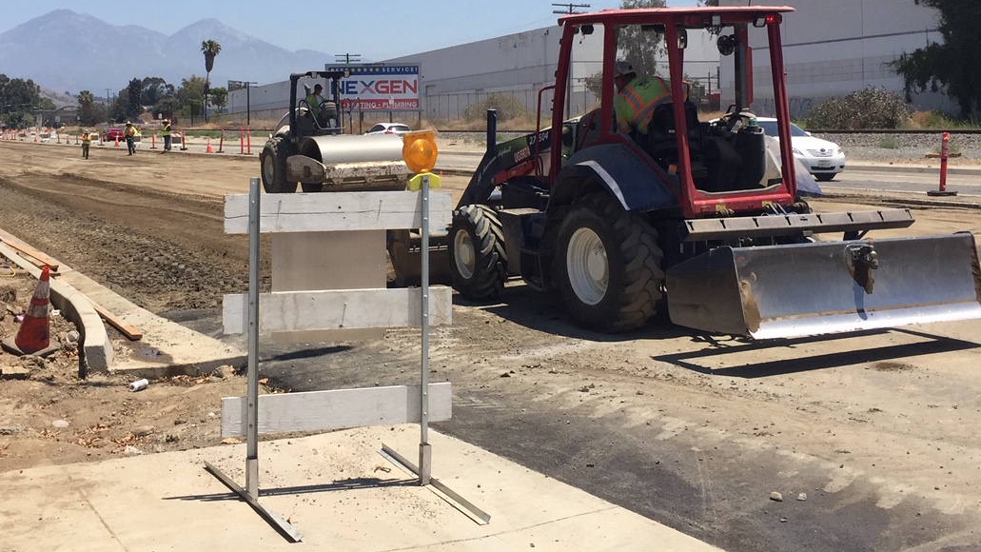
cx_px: 419
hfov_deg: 41.2
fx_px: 1301
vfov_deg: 23.7
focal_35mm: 50
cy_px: 146
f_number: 2.2
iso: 32
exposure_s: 1/2475
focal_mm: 4.15
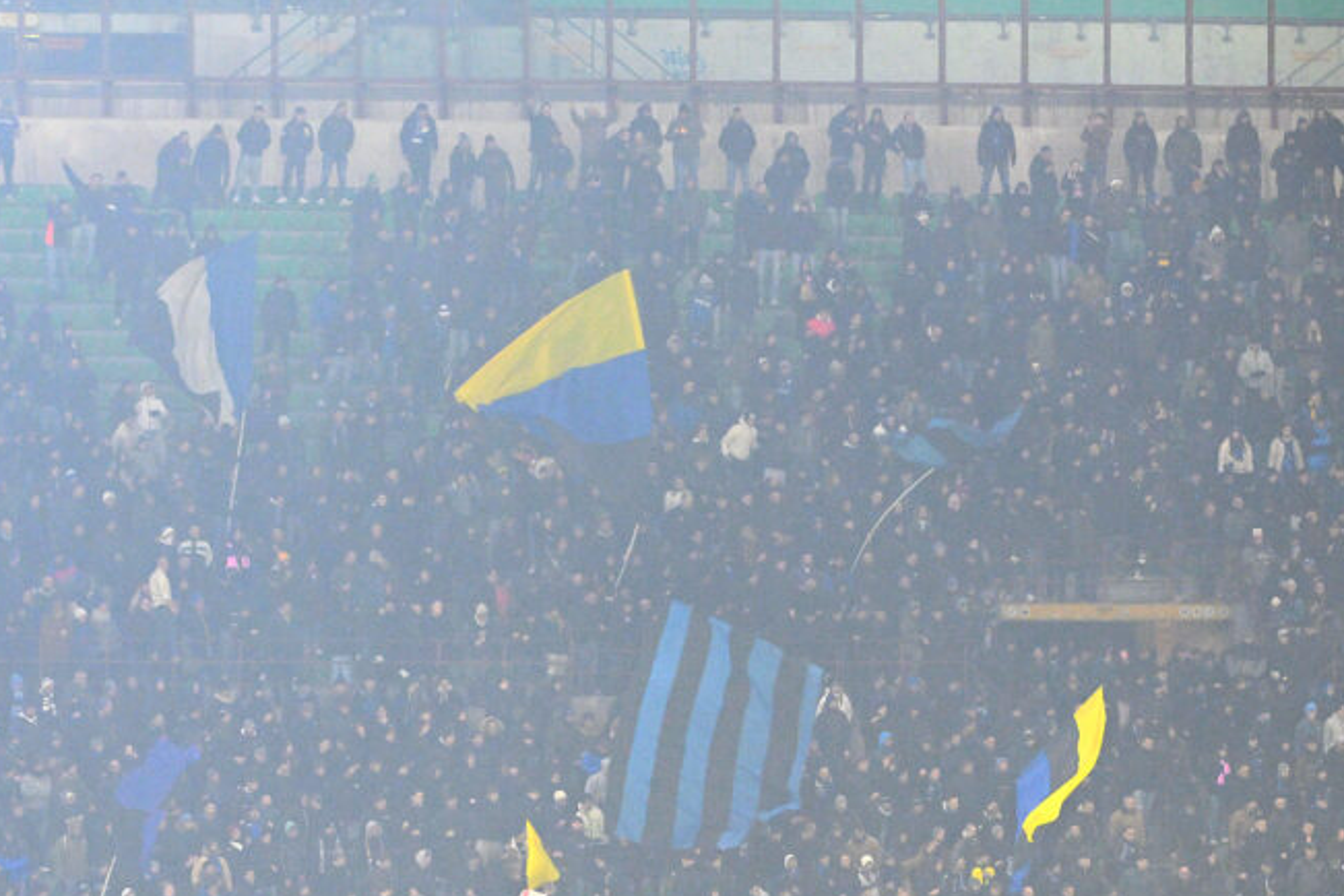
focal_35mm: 283
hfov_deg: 7.3
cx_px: 419
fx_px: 10565
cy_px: 606
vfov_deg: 4.9
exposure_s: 1/100
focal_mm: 180
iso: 1600
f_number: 5.6
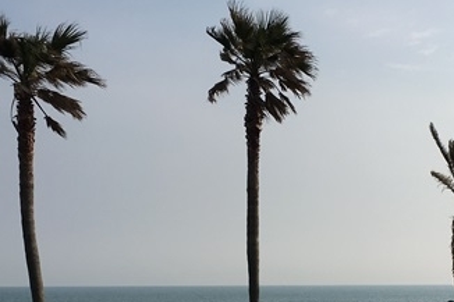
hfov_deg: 27.2
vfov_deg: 18.0
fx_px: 933
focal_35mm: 74
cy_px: 292
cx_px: 290
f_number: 2.2
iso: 25
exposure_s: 1/2849
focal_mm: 4.15
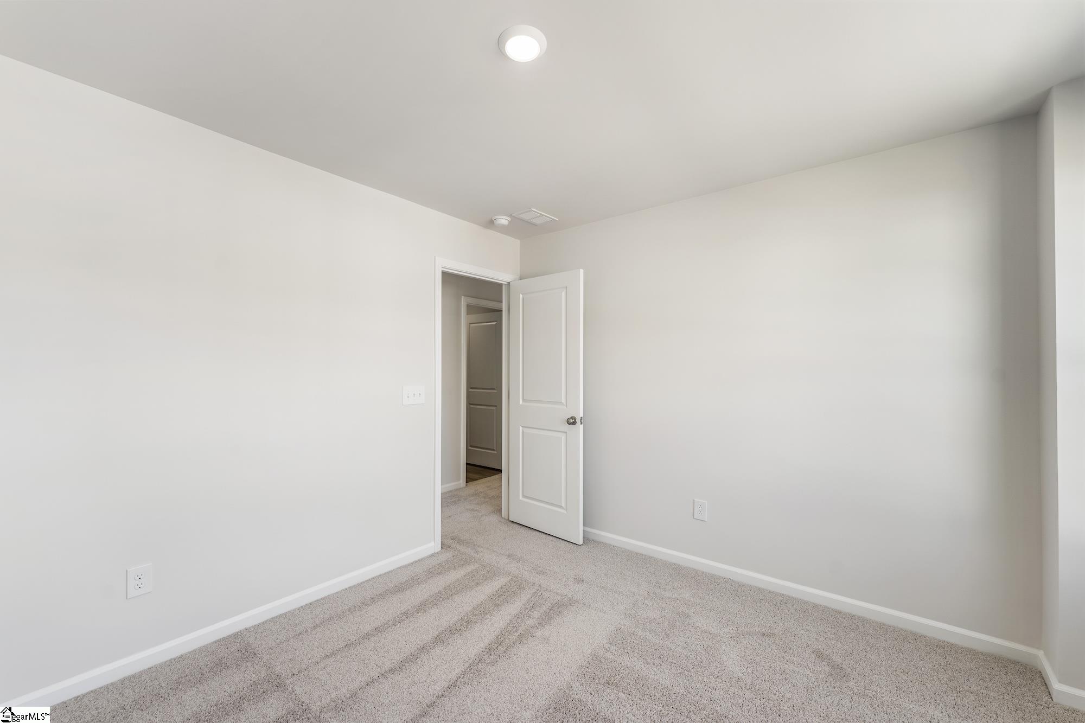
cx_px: 542
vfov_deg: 81.2
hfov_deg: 104.3
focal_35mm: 14
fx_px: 422
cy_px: 362
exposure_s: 1/10
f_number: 6.3
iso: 400
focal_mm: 14
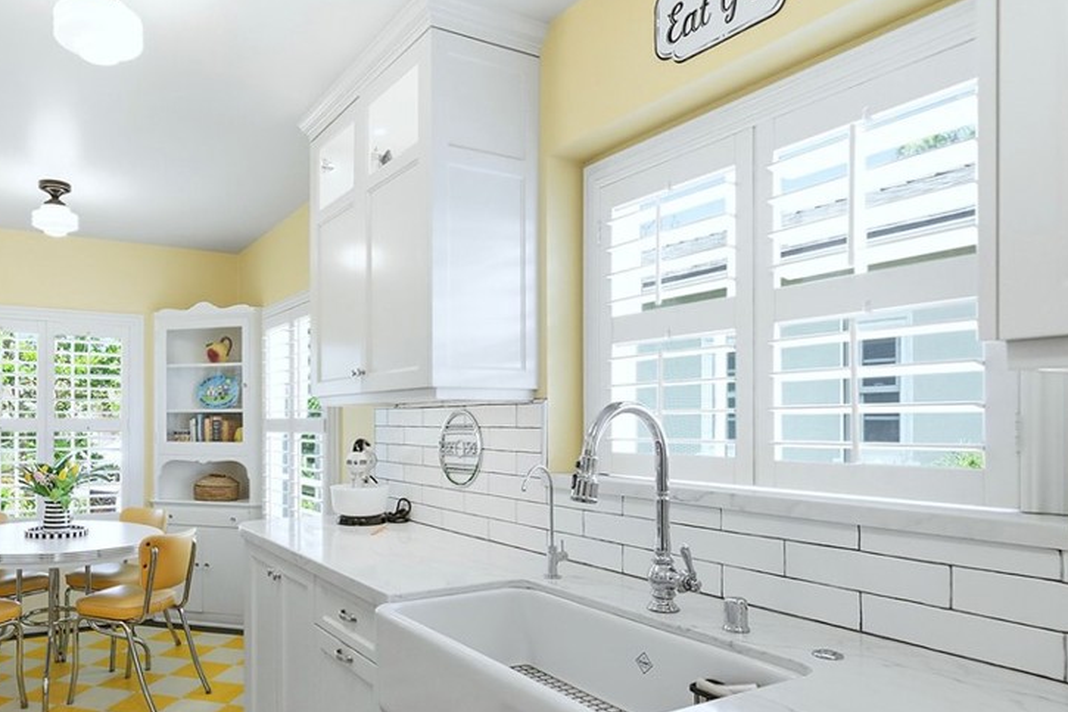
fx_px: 712
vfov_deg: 52.9
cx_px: 402
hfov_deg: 72.6
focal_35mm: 24
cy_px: 416
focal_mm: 17
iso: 1000
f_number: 5
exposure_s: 1/1600
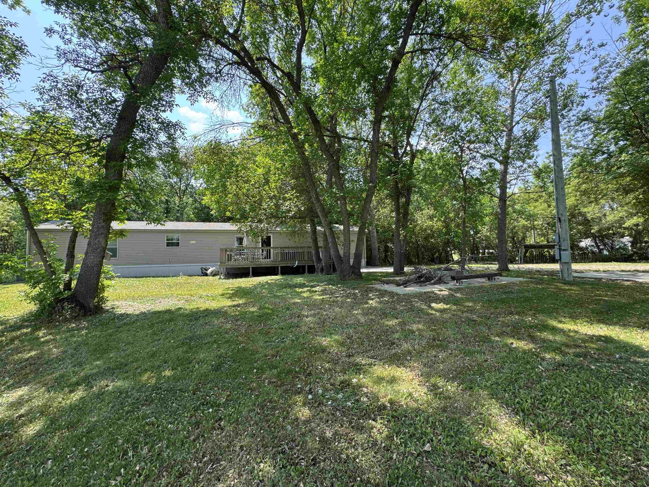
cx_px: 324
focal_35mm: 14
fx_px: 262
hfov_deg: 102.1
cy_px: 244
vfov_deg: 85.7
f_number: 2.2
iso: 40
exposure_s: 1/253
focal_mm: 2.22
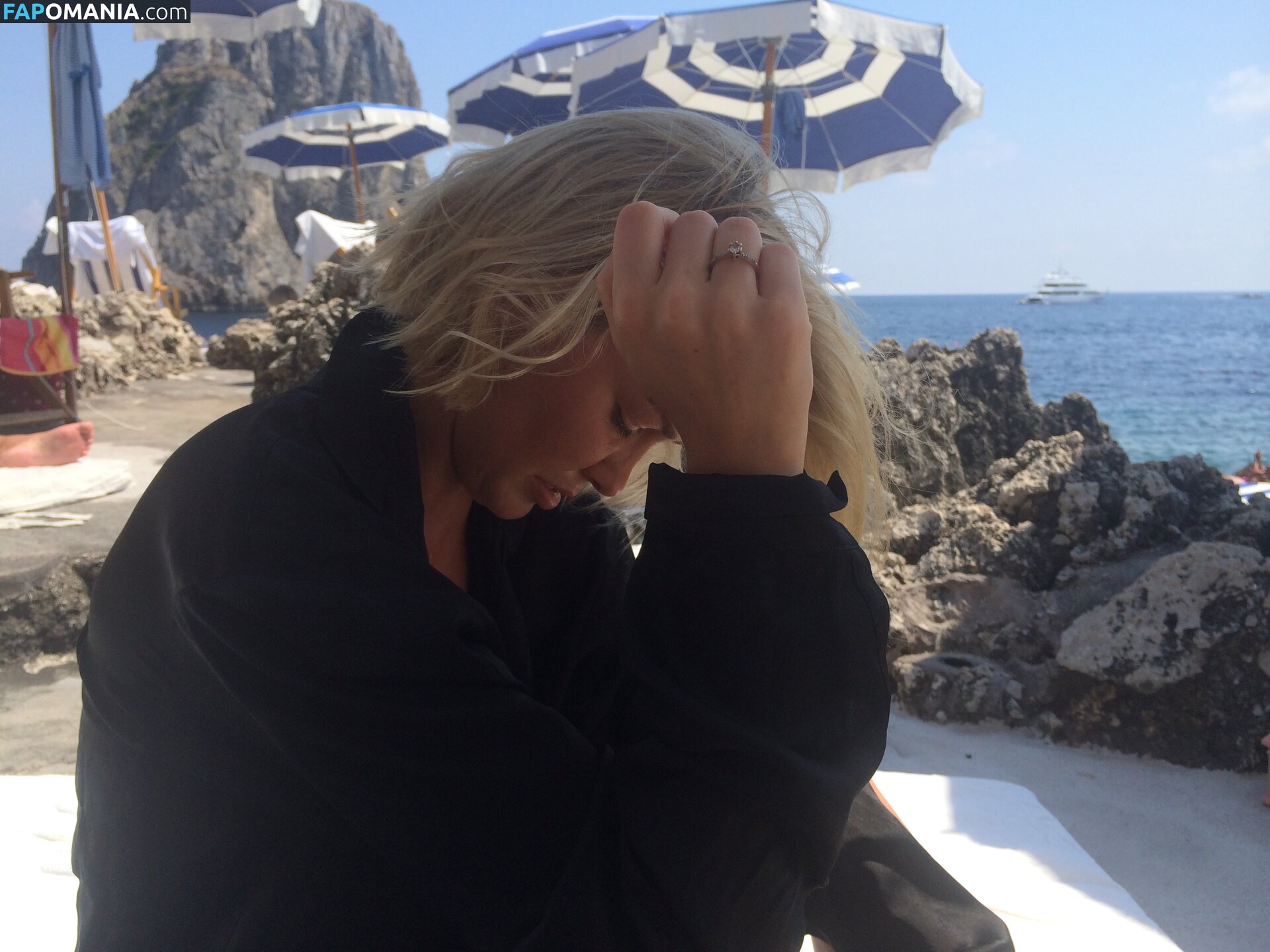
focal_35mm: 30
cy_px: 476
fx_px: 1101
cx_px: 635
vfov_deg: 46.8
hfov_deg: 60.0
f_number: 2.2
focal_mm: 4.12
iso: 32
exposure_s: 1/1786
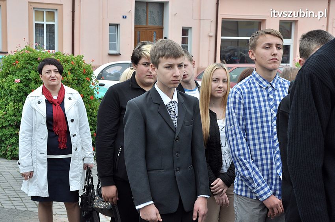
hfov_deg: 27.0
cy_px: 111
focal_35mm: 75
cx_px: 168
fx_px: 697
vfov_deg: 18.1
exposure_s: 1/250
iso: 500
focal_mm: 50
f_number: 8
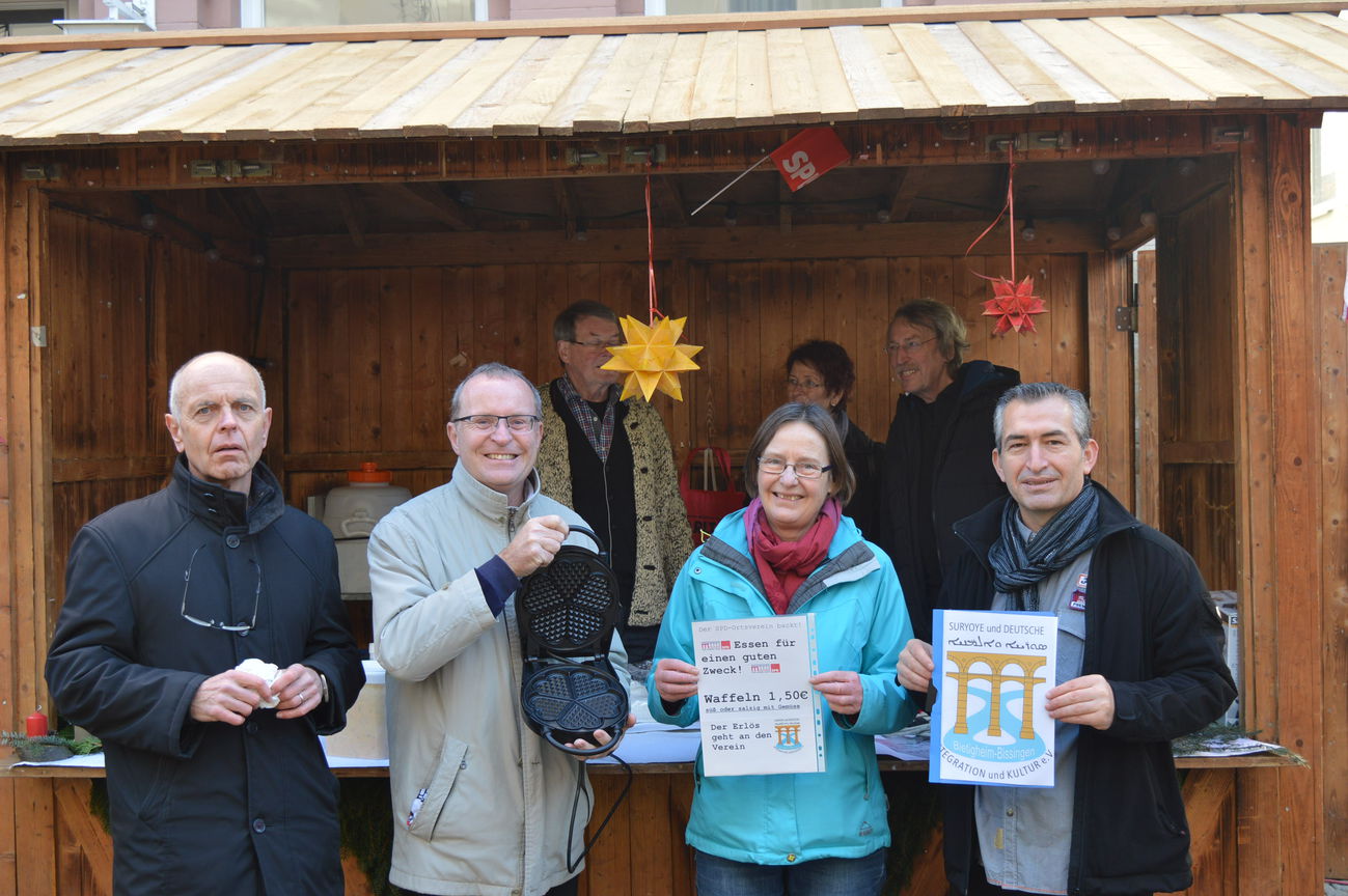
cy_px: 448
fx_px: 1684
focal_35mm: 45
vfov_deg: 29.8
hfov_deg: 43.6
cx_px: 674
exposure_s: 1/60
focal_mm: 30
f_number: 5.6
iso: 180
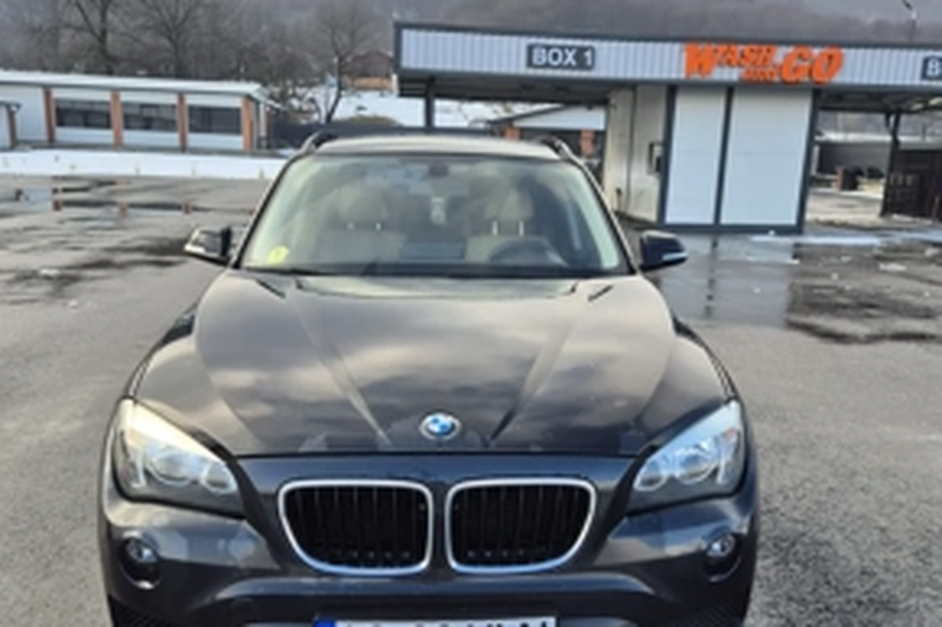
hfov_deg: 57.2
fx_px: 863
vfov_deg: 39.8
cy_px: 357
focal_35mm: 33
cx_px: 484
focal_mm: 5.4
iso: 25
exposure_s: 1/550
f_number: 1.8
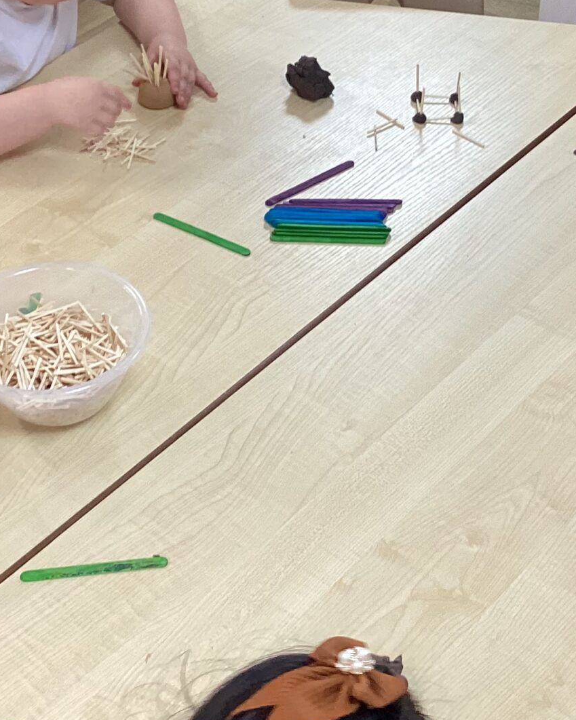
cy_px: 291
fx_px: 1555
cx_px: 373
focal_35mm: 73
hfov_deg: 20.9
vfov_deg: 26.0
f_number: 2.4
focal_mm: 3.3
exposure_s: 1/50
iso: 100
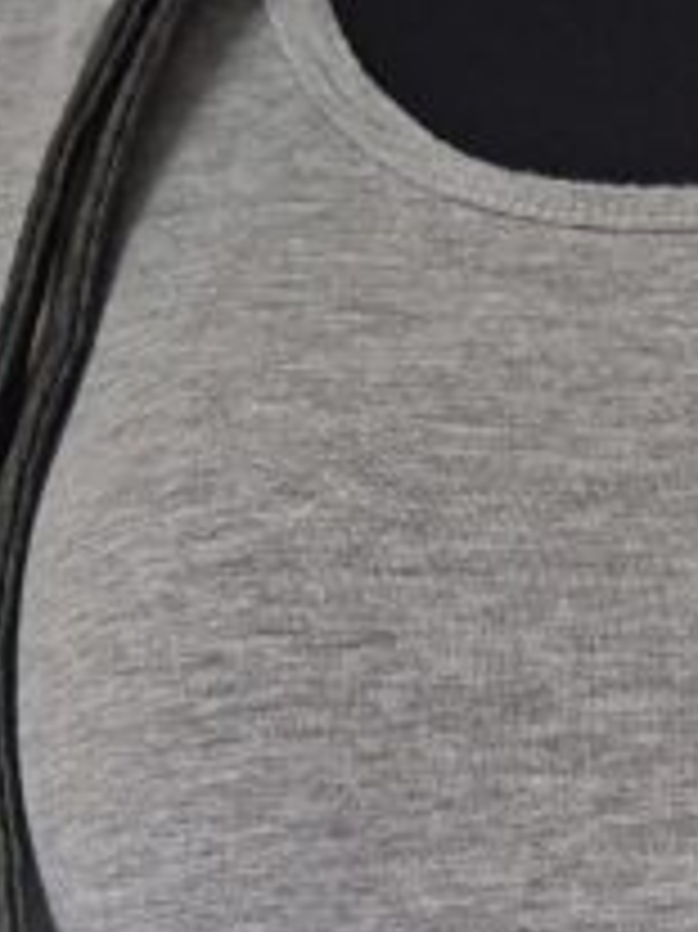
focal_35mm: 89
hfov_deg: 15.5
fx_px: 2395
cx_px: 991
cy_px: 1175
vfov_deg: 20.3
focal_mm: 5.54
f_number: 1.8
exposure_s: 1/25
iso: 400
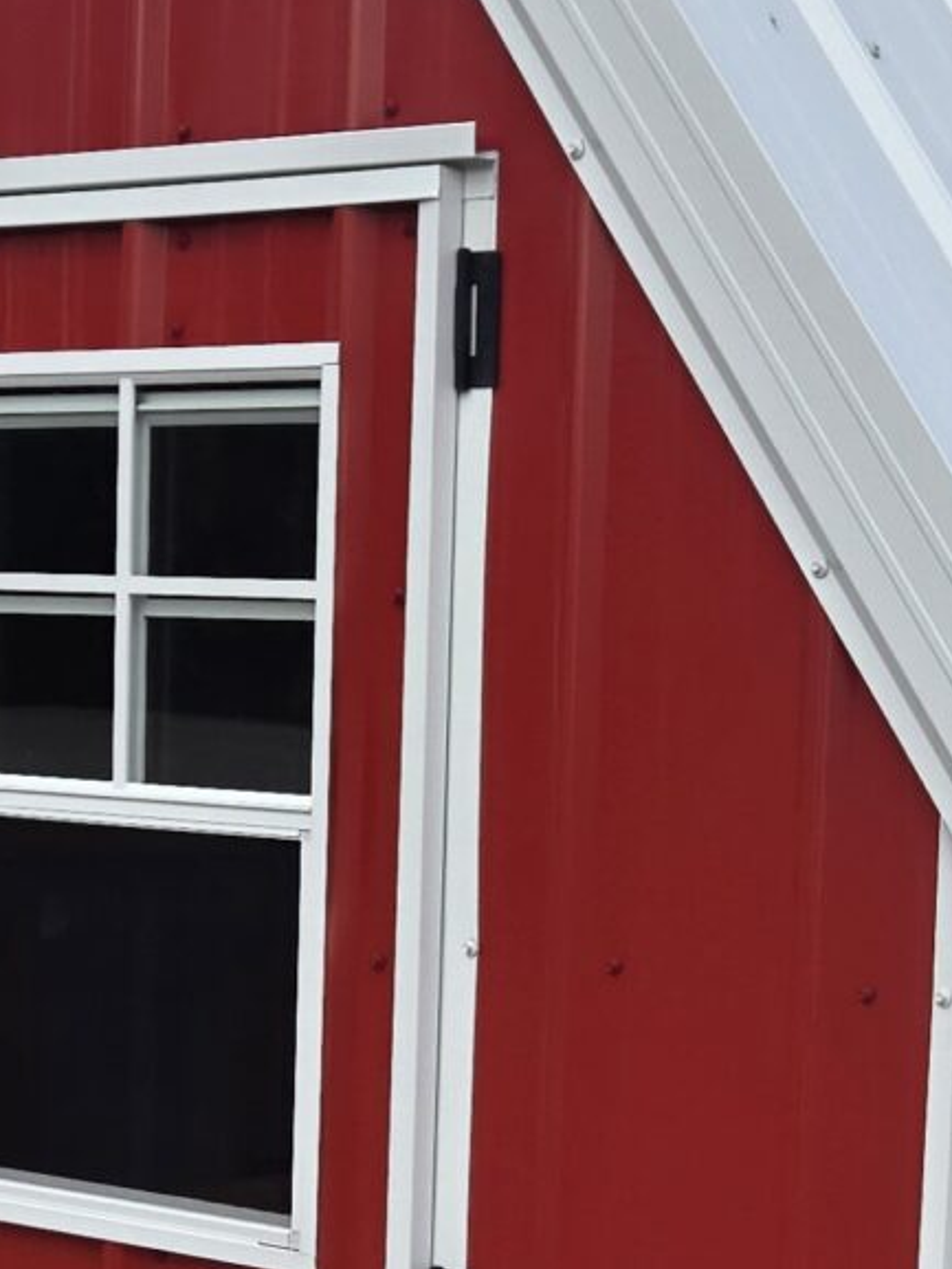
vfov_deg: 19.0
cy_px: 1045
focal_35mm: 102
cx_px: 580
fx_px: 3739
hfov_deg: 14.5
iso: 25
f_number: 1.8
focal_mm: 5.4
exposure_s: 1/1441
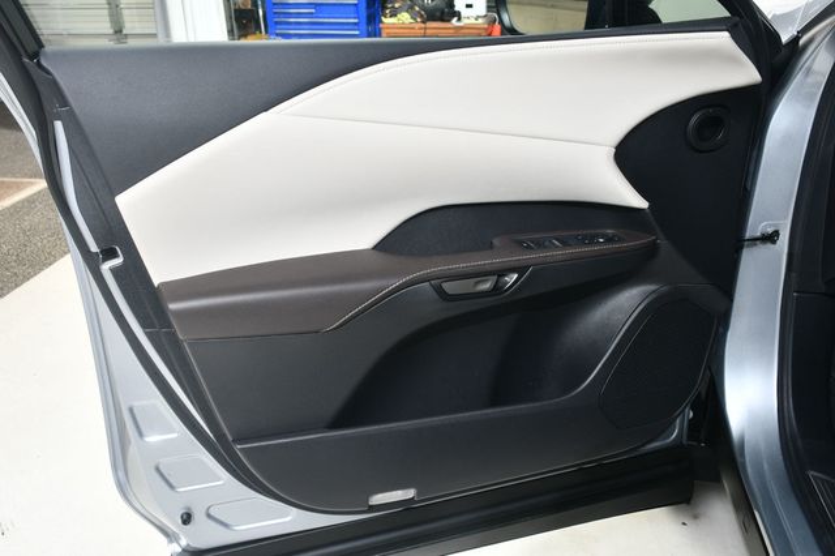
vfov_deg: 39.9
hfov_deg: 57.2
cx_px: 418
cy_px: 278
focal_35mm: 33
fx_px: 765
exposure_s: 1/160
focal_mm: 22
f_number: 8
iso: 100
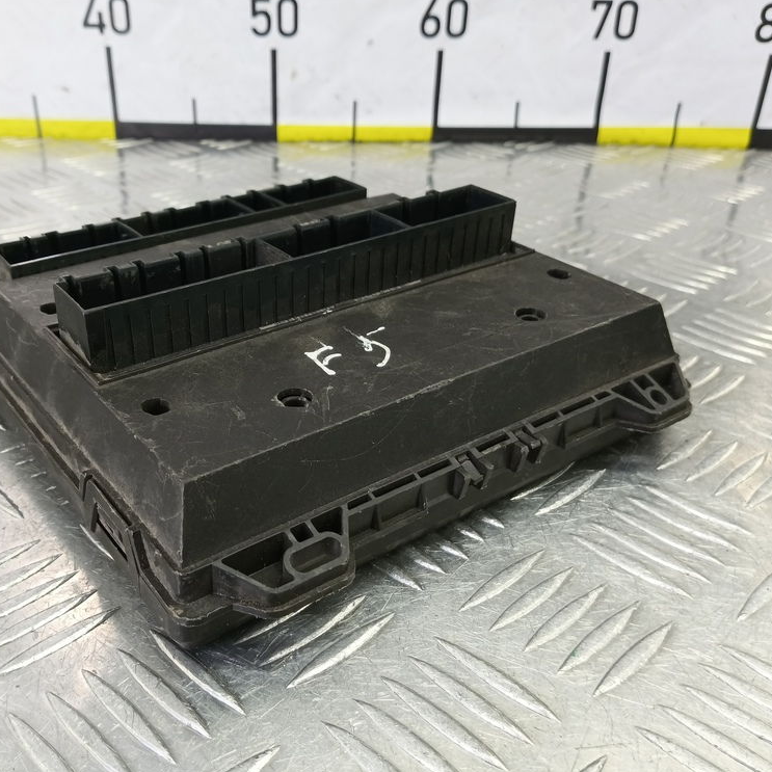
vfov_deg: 57.3
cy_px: 385
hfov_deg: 56.8
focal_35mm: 28
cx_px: 305
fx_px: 706
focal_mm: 4.11
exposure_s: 1/50
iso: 236
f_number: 1.6
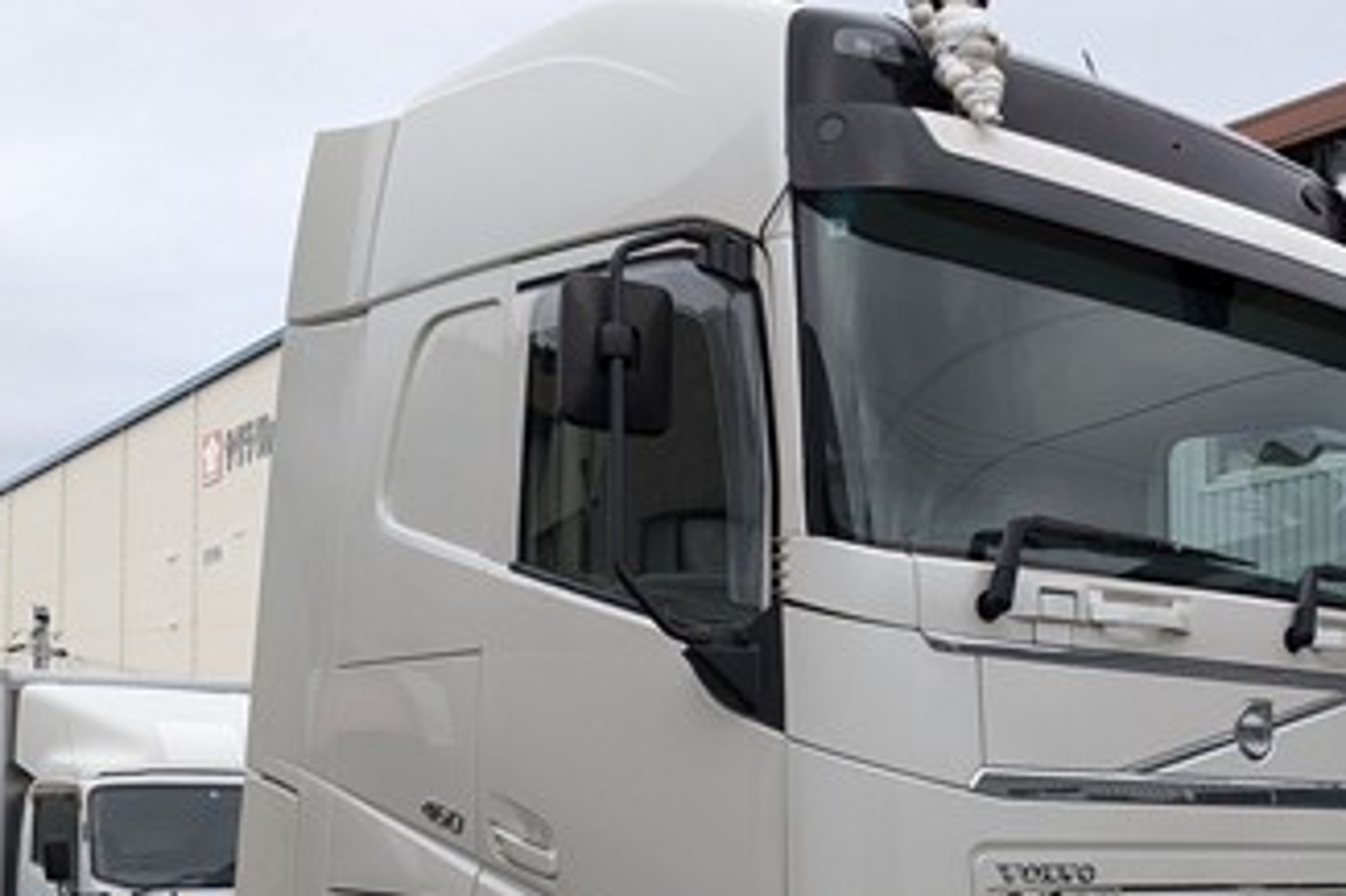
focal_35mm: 49
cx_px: 842
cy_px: 756
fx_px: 1831
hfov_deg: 40.1
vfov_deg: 26.8
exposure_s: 1/389
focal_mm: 4.53
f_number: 1.7
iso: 28
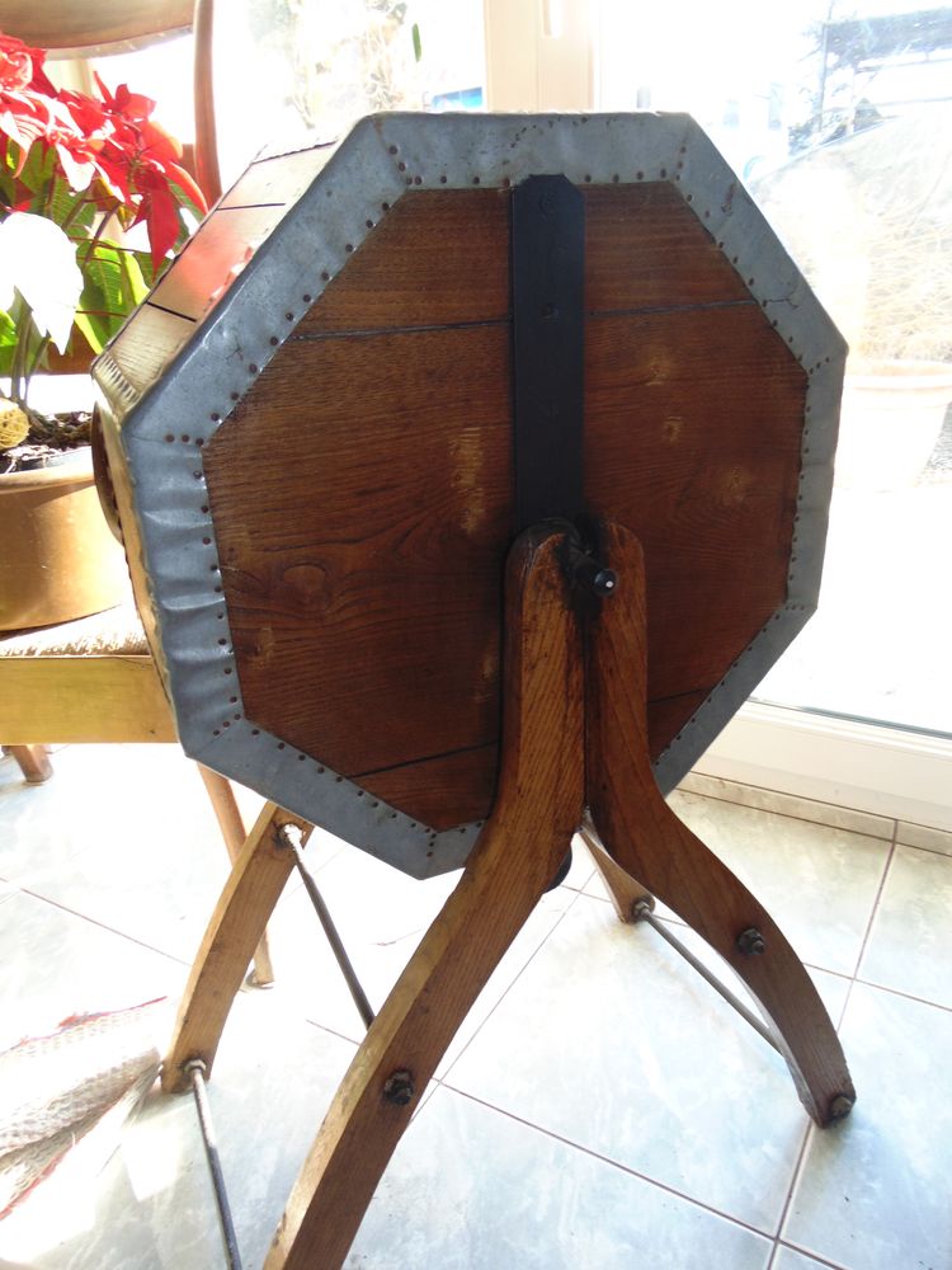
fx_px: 917
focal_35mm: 25
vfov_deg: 69.4
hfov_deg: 54.9
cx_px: 476
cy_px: 635
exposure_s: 1/40
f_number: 3
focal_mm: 4.5
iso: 80
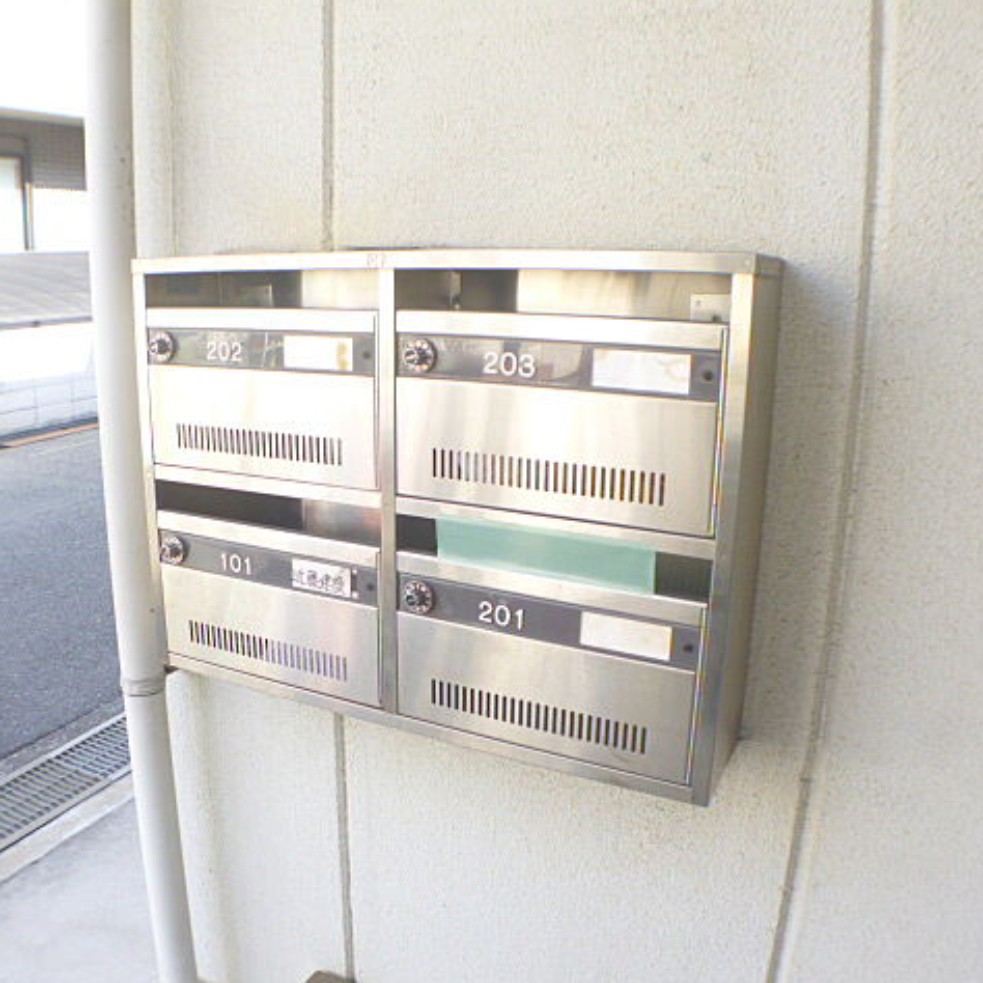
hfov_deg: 39.2
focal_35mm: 43
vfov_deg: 39.2
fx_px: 1381
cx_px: 462
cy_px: 487
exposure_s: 1/60
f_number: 3.1
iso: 125
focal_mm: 6.4
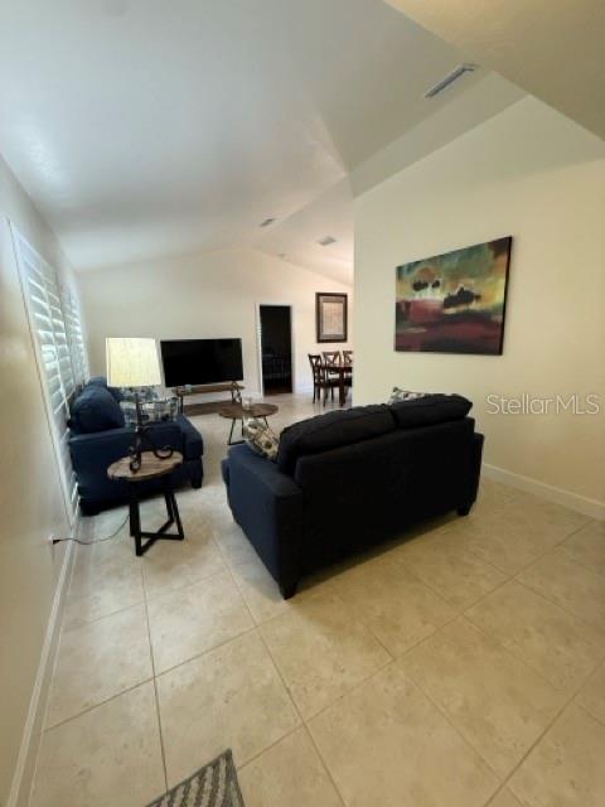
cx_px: 302
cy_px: 404
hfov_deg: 85.7
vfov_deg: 102.1
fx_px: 326
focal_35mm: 14
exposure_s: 1/60
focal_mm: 2.22
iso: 400
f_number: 2.2
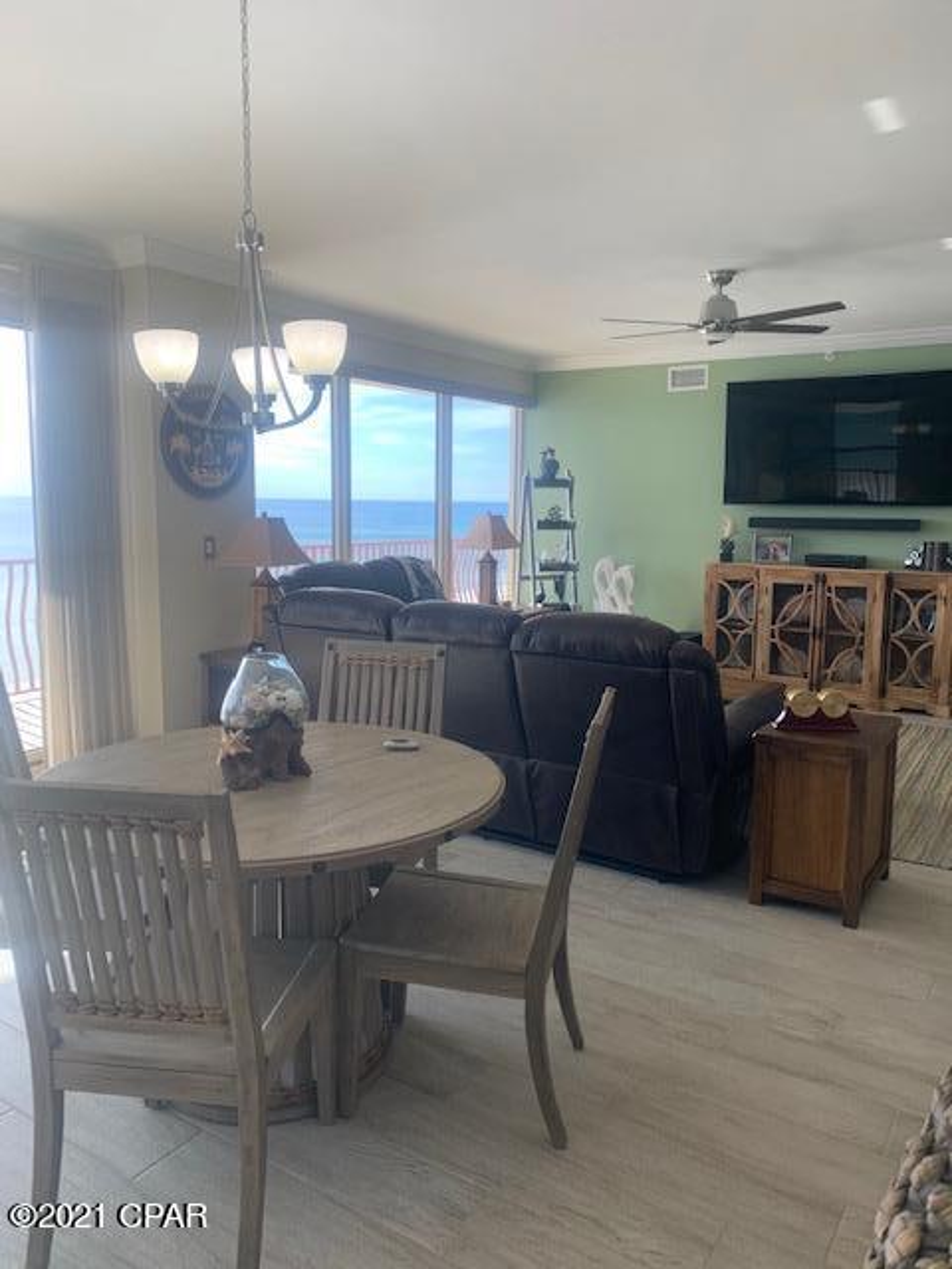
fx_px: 953
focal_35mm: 26
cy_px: 634
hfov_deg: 53.1
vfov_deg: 67.3
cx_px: 476
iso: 25
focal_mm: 4.25
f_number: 1.8
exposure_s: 1/120
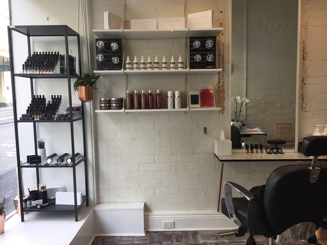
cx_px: 164
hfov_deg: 61.7
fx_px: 274
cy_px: 122
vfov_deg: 48.2
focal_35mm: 29
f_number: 2.2
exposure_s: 1/100
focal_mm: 4.15
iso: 40
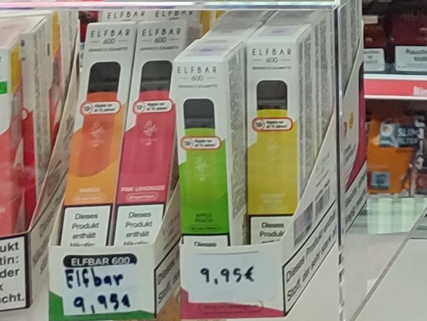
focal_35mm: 135
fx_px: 1666
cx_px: 905
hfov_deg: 12.5
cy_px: -501
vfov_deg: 9.5
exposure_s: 1/50
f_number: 1.89
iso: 207
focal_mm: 5.95
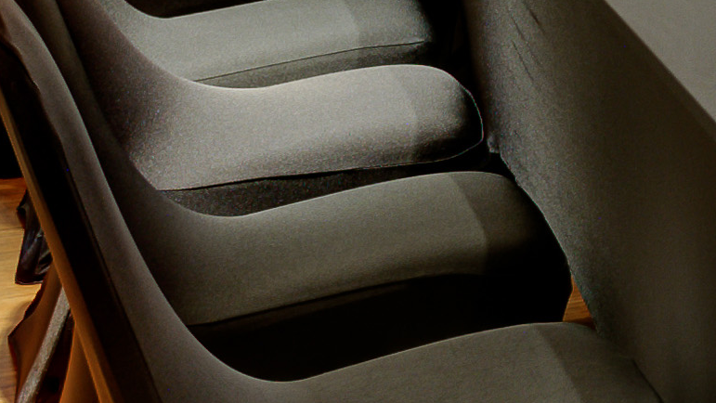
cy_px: -584
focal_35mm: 164
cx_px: 2023
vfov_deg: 7.0
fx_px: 3114
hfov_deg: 10.2
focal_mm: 20
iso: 100
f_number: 9
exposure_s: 1
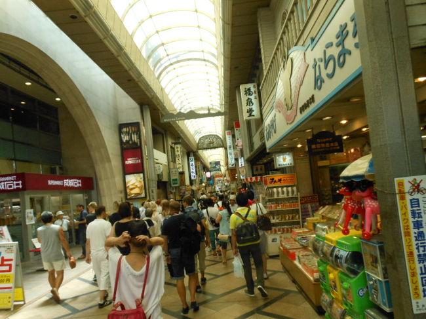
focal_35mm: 25
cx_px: 213
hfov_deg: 69.4
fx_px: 308
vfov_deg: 54.8
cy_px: 160
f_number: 3.2
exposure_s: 1/640
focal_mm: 4.5
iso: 400
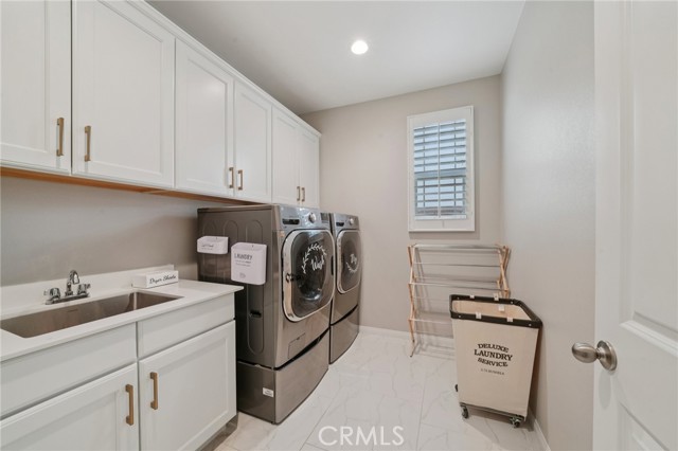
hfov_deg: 108.4
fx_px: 245
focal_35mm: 13
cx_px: 339
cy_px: 226
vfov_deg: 85.4
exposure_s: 1/8
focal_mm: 13
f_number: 11
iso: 400
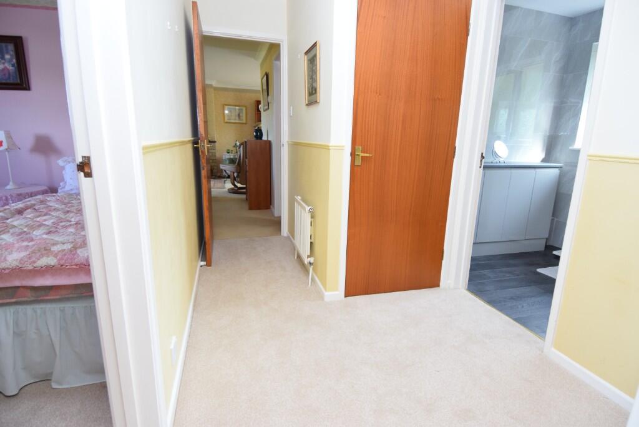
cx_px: 320
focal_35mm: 18
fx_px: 320
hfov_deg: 90.0
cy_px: 214
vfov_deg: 67.5
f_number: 4
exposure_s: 1/60
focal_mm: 12
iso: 640
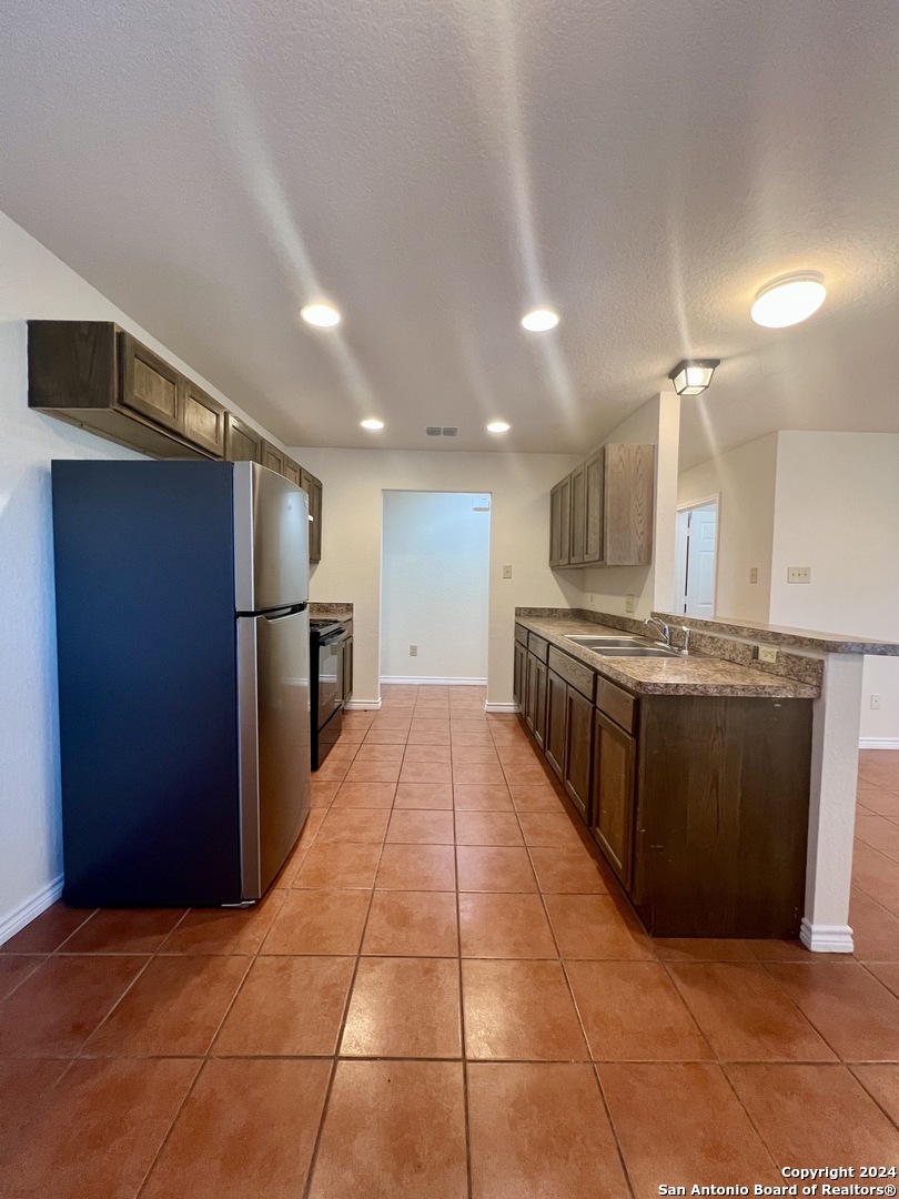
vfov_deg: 106.2
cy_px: 600
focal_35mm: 13
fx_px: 450
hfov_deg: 89.9
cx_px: 450
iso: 250
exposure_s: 1/60
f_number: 1.8
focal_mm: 1.57
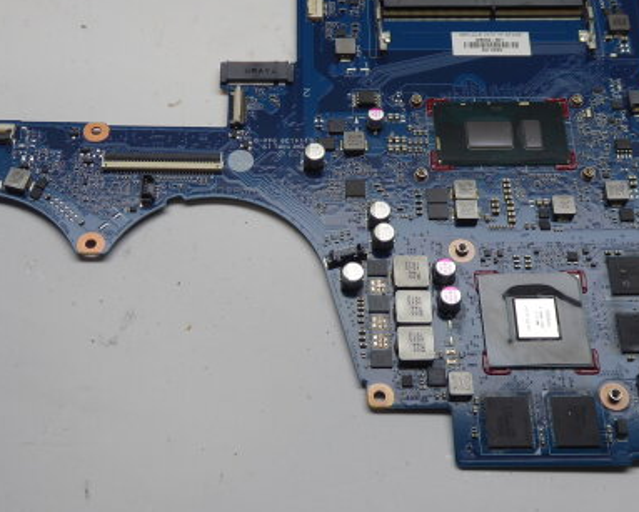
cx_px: 305
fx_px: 1041
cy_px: 230
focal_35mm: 55
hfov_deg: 34.1
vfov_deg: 27.6
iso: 80
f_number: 3.7
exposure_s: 1/80
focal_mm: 6.3
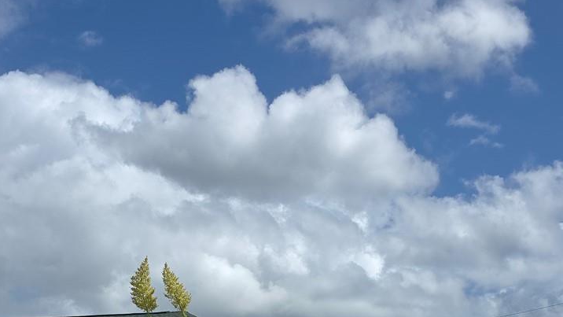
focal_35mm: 56
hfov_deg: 37.1
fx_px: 836
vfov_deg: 19.7
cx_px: 236
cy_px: 418
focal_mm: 6.3
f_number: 1.7
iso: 12
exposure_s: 1/1052
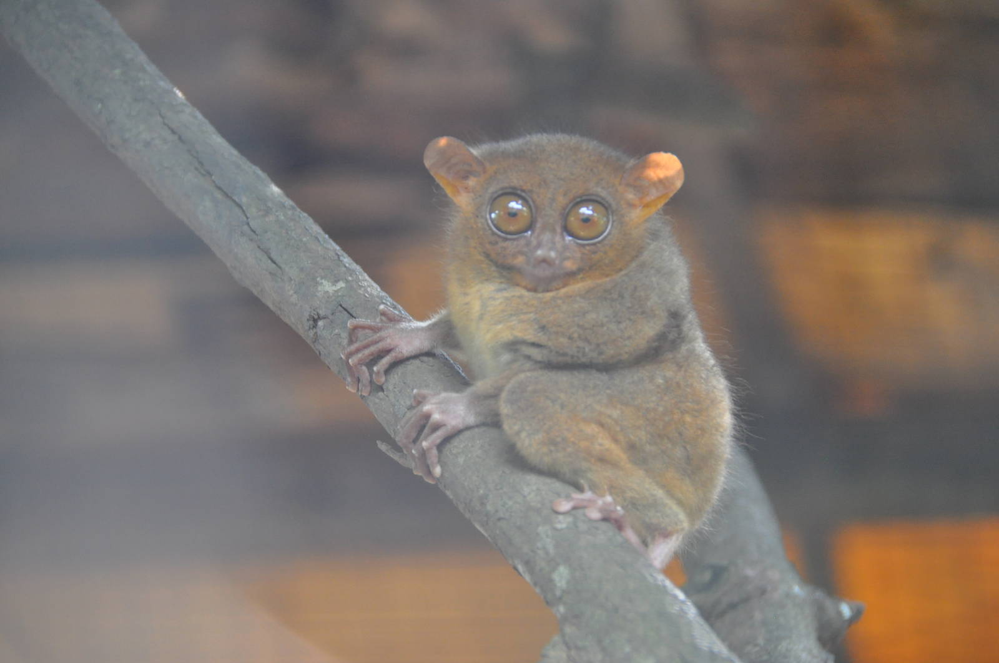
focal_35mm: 330
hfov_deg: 6.3
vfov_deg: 4.2
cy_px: 332
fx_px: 9147
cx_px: 500
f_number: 5.6
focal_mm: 220
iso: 1250
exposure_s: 1/50
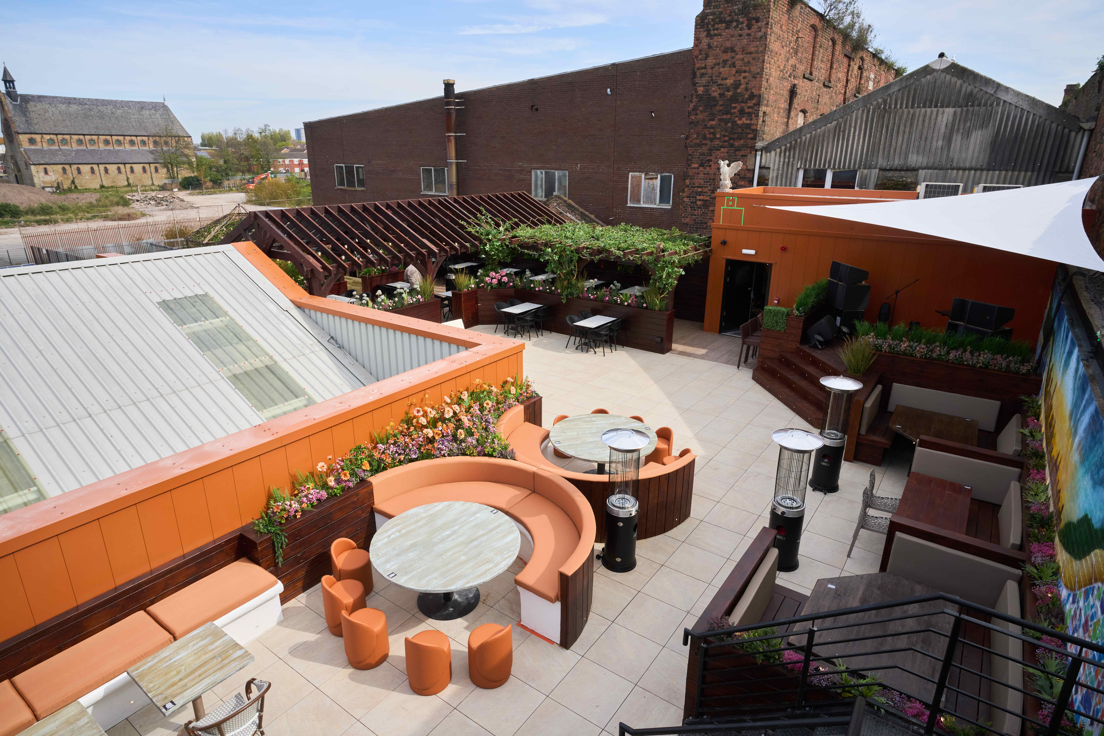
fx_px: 613
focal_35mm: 20
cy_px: 368
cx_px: 552
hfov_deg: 84.0
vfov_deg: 61.9
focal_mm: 20
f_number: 8
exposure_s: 1/800
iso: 250
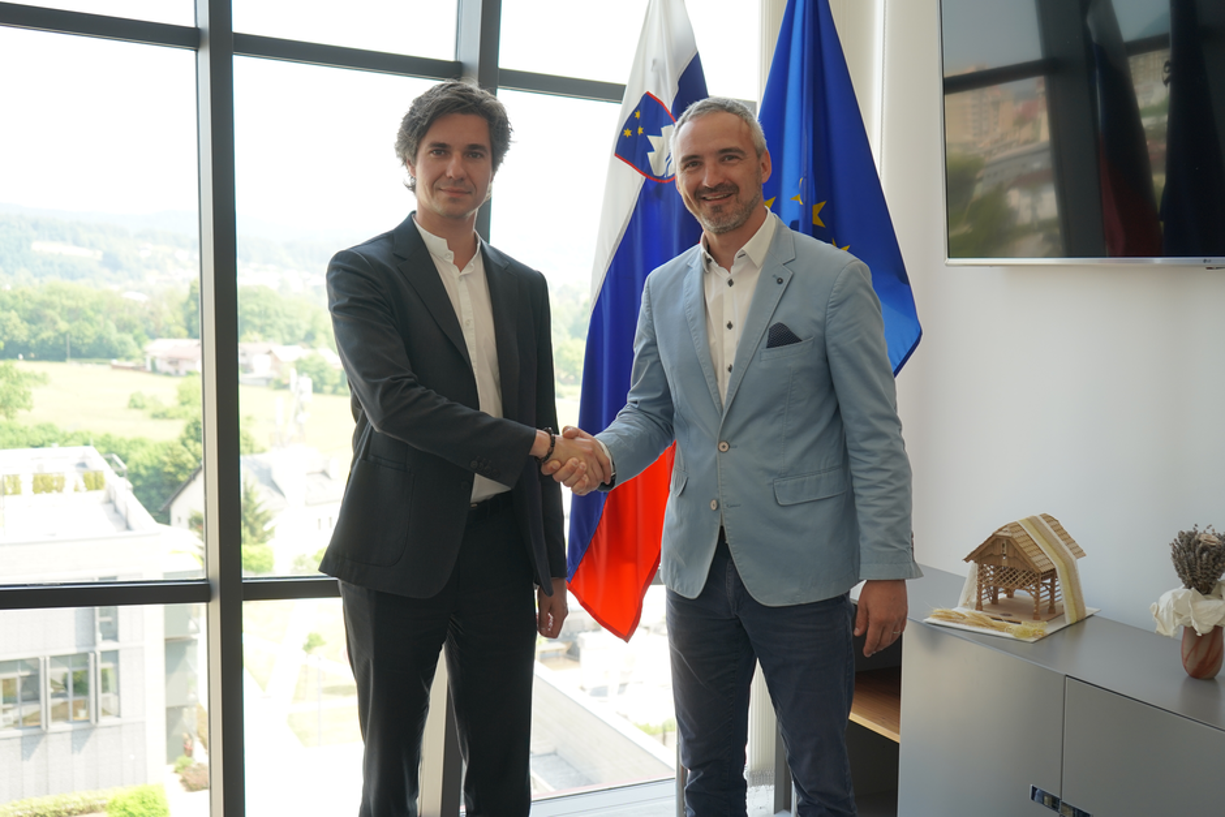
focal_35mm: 40
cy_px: 408
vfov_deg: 33.4
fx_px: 1361
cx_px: 612
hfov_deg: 48.5
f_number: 4
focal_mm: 40
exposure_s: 1/160
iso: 250
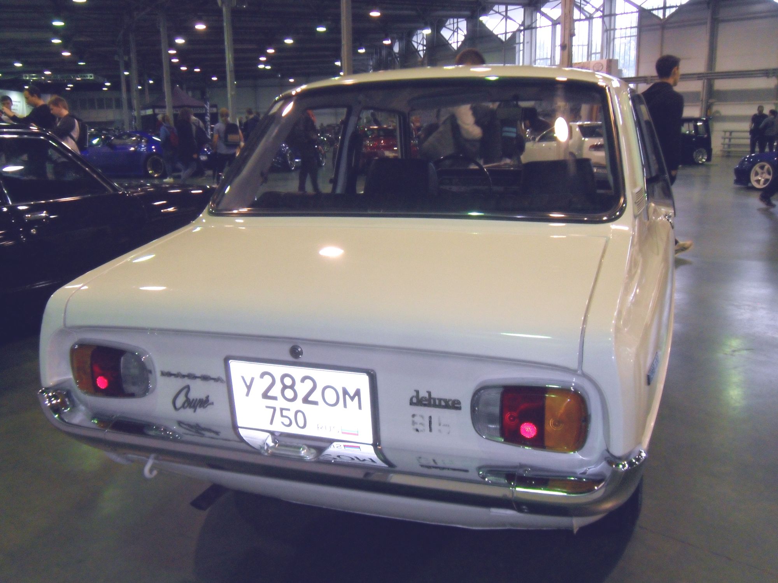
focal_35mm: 34
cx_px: 389
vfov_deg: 41.8
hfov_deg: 54.0
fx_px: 764
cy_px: 292
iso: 400
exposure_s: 1/45
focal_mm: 6
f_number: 3.6
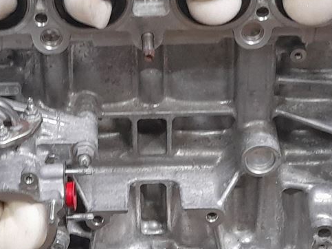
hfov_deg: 18.5
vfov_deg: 13.9
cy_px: 45
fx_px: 1016
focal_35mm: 106
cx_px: 122
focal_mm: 4.6
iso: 250
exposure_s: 1/50
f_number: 2
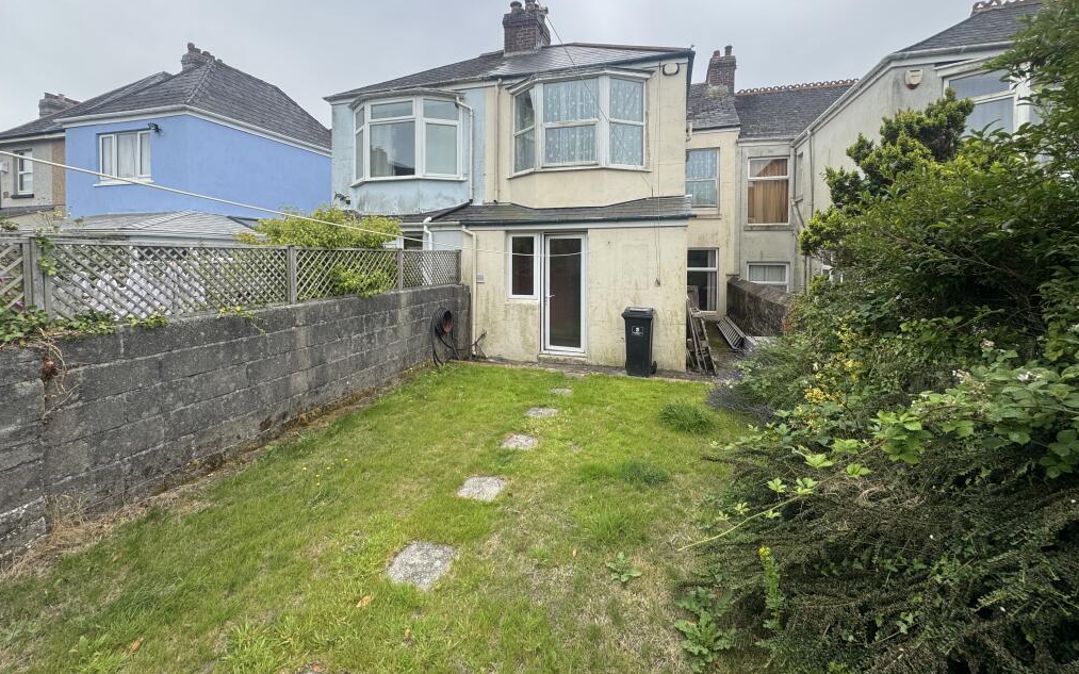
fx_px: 441
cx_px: 539
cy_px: 267
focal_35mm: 15
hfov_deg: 101.5
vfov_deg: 73.9
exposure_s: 1/700
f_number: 2.2
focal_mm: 2.22
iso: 40
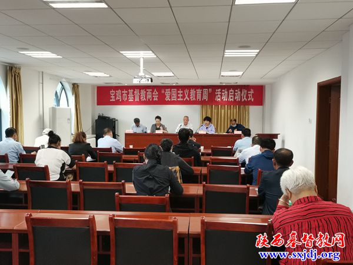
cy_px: 132
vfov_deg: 42.9
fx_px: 337
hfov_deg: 55.4
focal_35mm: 33
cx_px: 176
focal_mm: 4.75
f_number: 1.8
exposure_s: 1/50
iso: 400
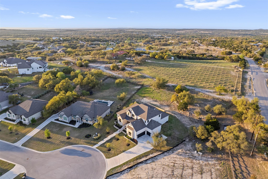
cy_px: 90
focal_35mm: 22
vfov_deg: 57.2
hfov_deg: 78.6
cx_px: 134
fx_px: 164
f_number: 2.8
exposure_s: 1/50
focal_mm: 8.38
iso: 100
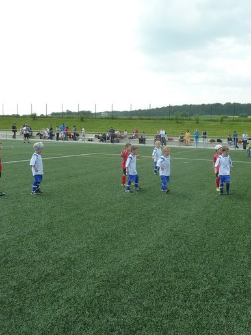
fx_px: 329
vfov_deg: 54.0
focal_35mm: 34
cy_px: 166
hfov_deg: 41.1
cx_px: 173
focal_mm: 4.1
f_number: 4
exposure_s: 1/320
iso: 125
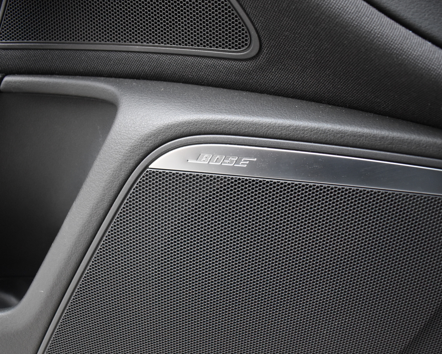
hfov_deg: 50.3
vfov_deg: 41.0
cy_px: 208
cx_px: 218
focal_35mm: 36
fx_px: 471
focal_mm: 18
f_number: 3.5
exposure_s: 1/60
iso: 1800
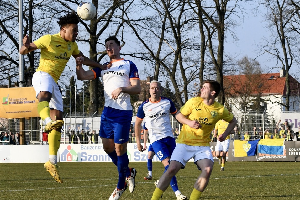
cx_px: 161
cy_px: 110
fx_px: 858
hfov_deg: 19.8
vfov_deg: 13.3
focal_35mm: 103
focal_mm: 92
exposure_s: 1/1600
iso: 2500
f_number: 11
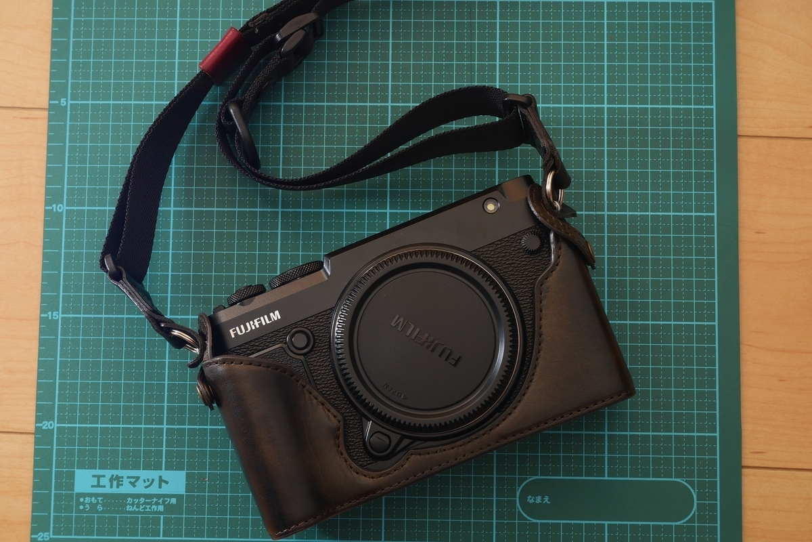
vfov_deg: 20.6
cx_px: 406
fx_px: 1489
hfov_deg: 30.5
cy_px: 271
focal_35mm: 66
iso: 200
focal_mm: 32
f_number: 8
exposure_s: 1/200
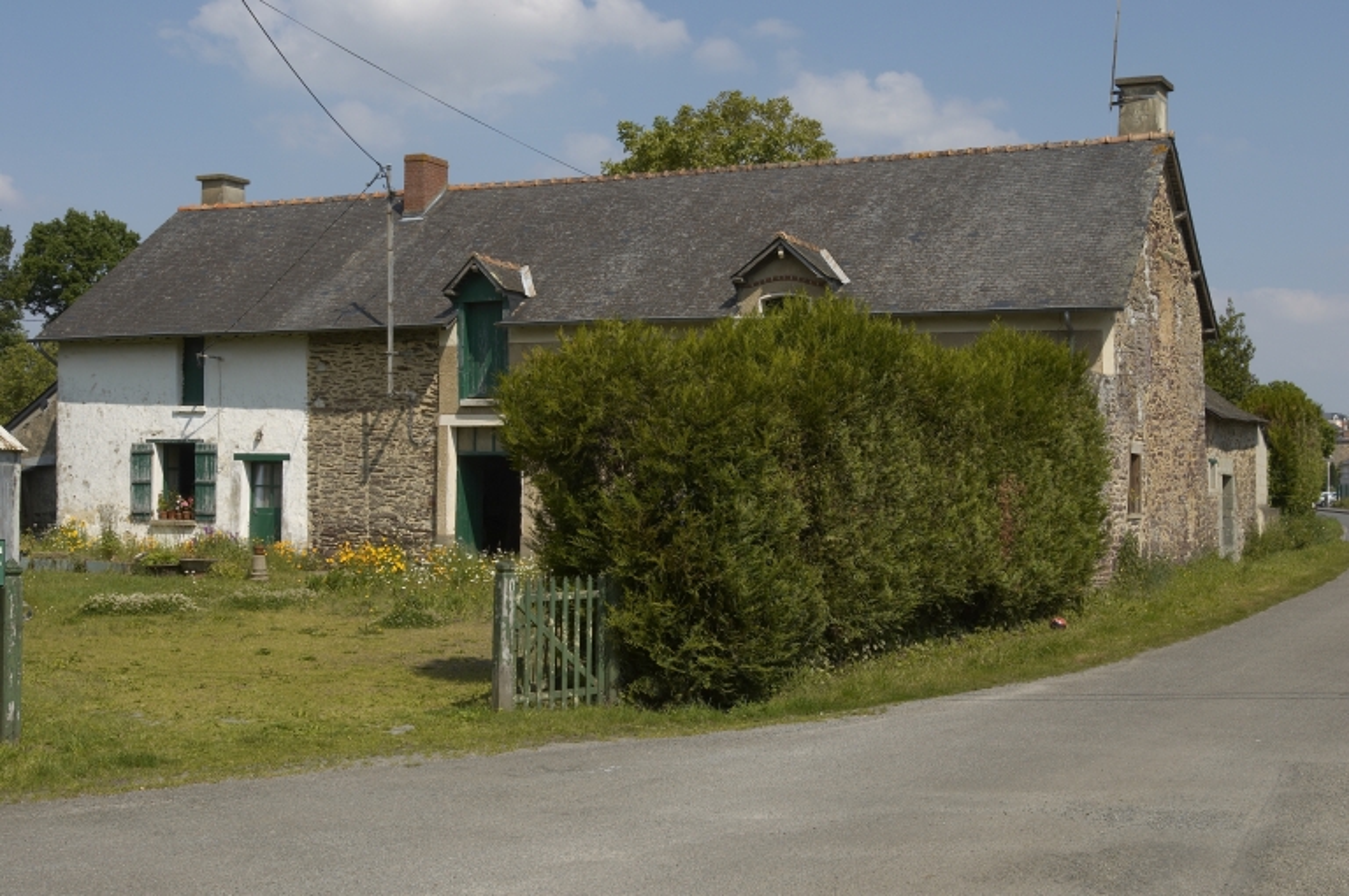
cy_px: 448
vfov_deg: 28.0
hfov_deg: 41.2
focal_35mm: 48
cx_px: 674
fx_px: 1796
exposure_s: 1/125
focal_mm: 32
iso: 100
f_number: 13
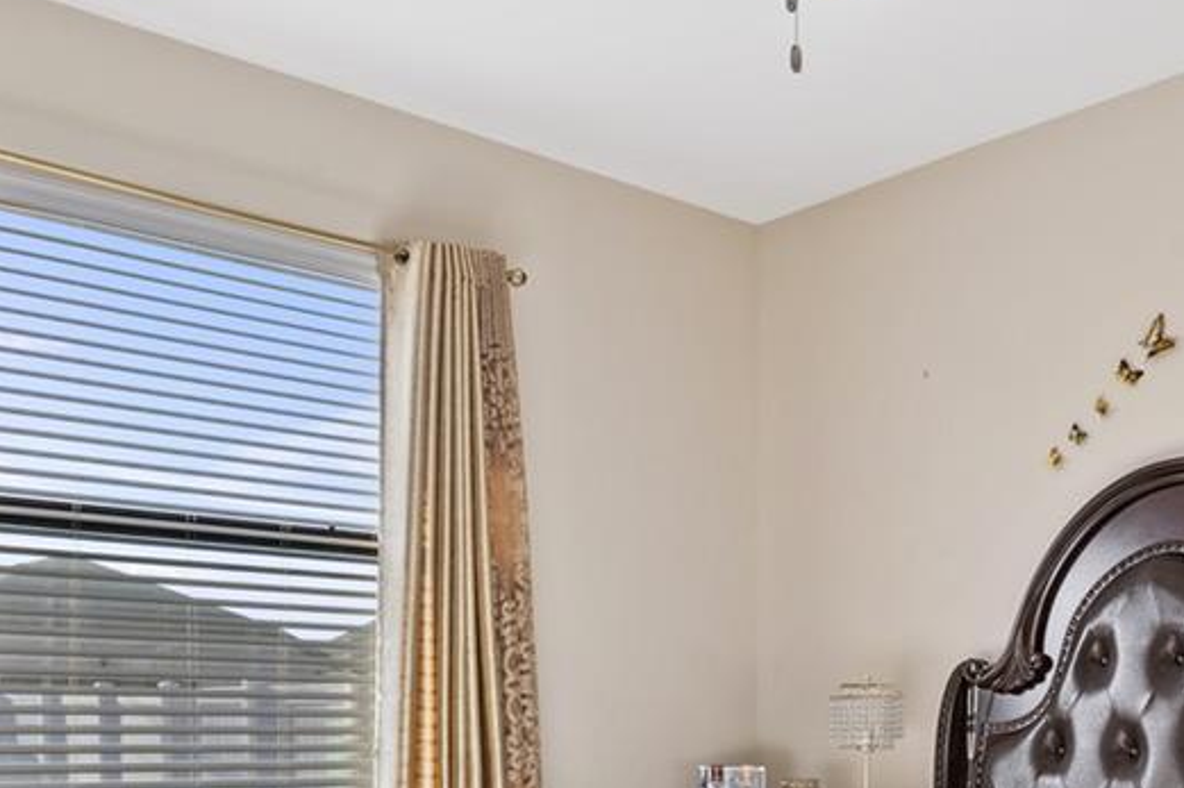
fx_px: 1414
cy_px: 774
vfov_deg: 29.3
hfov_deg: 43.0
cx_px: 975
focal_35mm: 43
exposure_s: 1/2
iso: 200
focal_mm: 14
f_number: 11
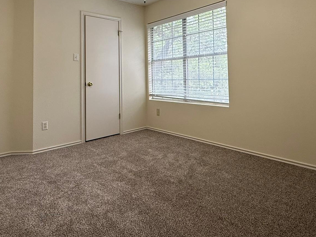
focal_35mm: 25
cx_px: 179
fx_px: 228
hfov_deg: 69.1
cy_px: 67
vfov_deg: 53.0
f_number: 2.2
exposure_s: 1/120
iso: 200
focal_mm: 2.22
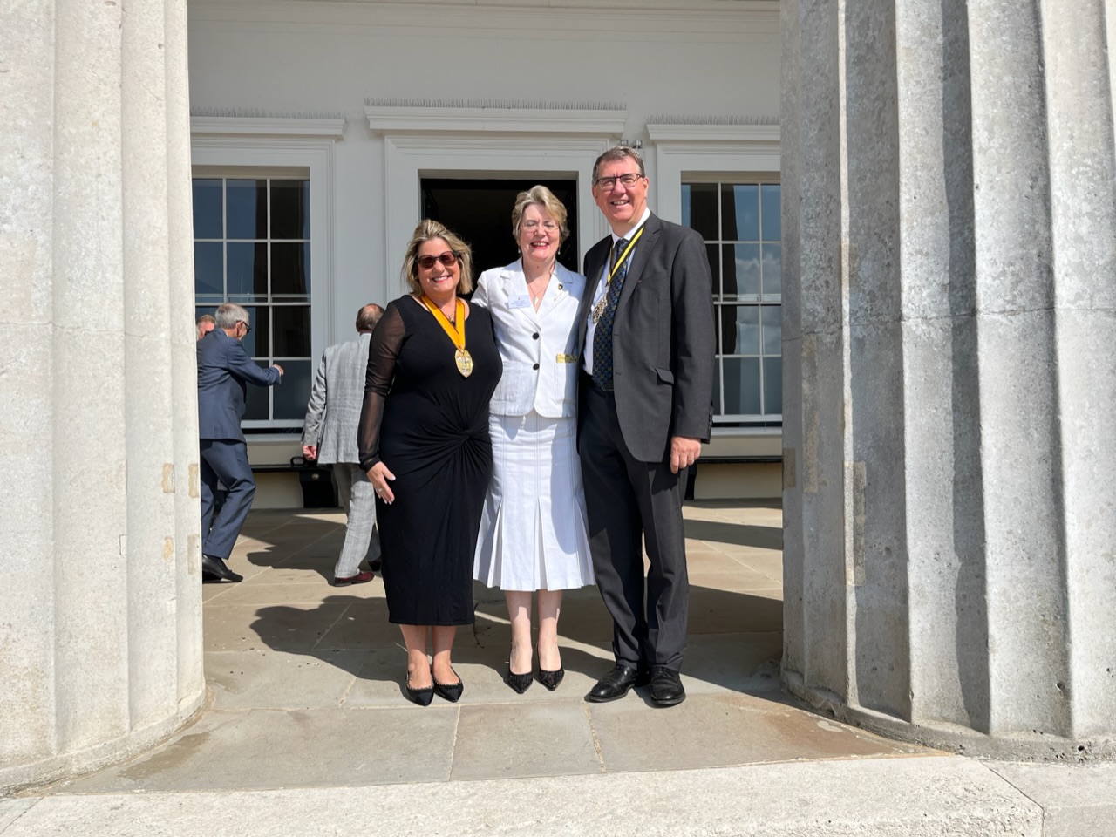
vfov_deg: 53.1
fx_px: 838
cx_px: 558
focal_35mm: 26
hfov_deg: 67.3
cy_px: 418
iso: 50
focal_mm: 5.1
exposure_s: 1/4651
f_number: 1.6
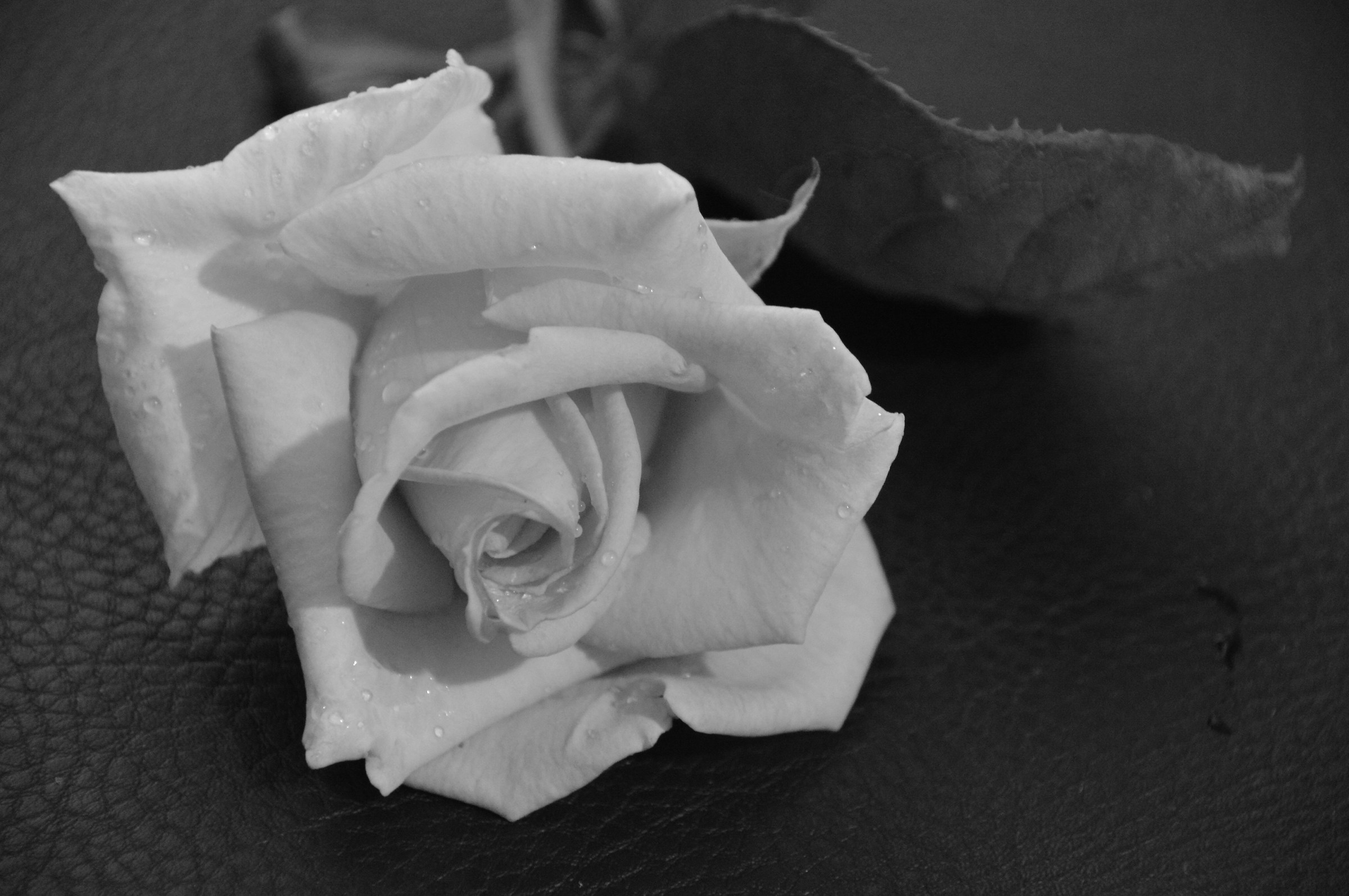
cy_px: 448
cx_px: 674
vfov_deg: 6.8
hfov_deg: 10.2
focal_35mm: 202
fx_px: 7580
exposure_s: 1/20
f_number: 5.6
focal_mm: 135
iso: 3200
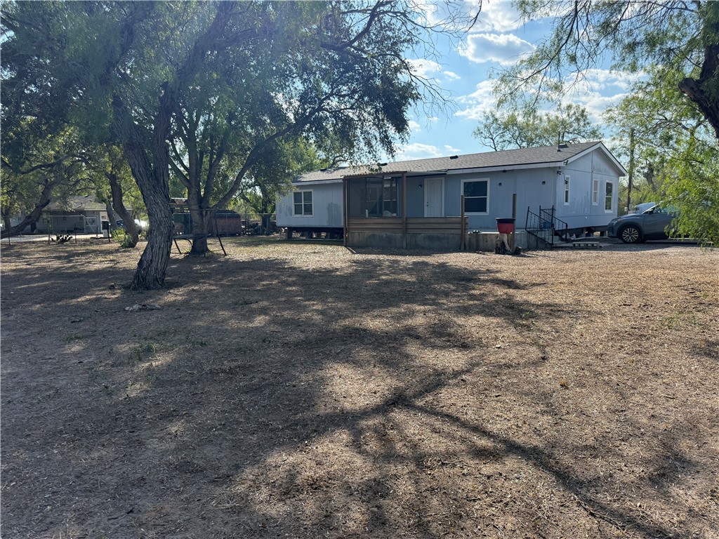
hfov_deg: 71.6
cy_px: 270
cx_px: 360
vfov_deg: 56.8
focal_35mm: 24
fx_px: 498
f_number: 1.78
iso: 125
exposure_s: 1/4167
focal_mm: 6.76
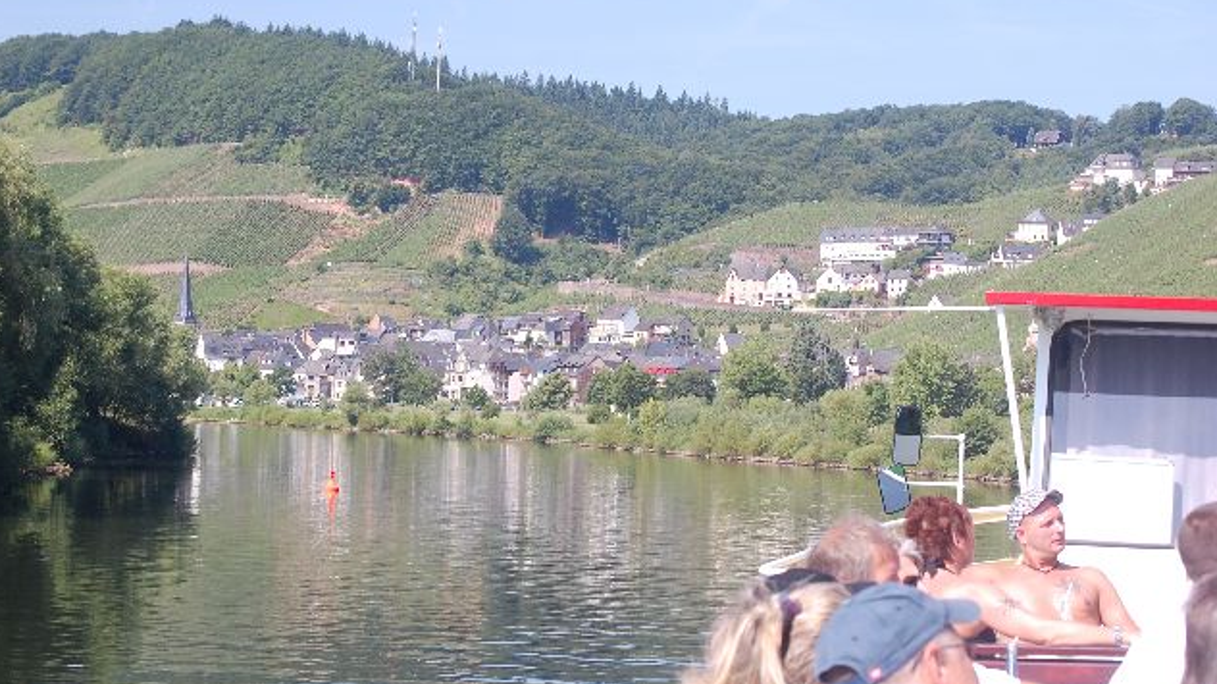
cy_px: 353
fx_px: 2824
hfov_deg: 24.3
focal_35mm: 88
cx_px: 605
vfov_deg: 13.8
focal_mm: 55
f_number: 10
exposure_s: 1/160
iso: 400
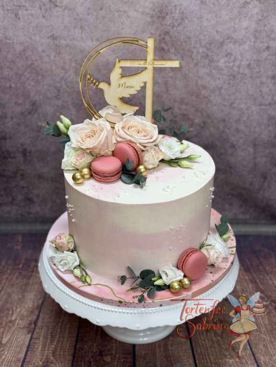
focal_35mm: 48
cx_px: 138
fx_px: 510
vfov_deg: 39.7
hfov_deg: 30.3
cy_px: 184
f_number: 1.78
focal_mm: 6.76
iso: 125
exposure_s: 1/100
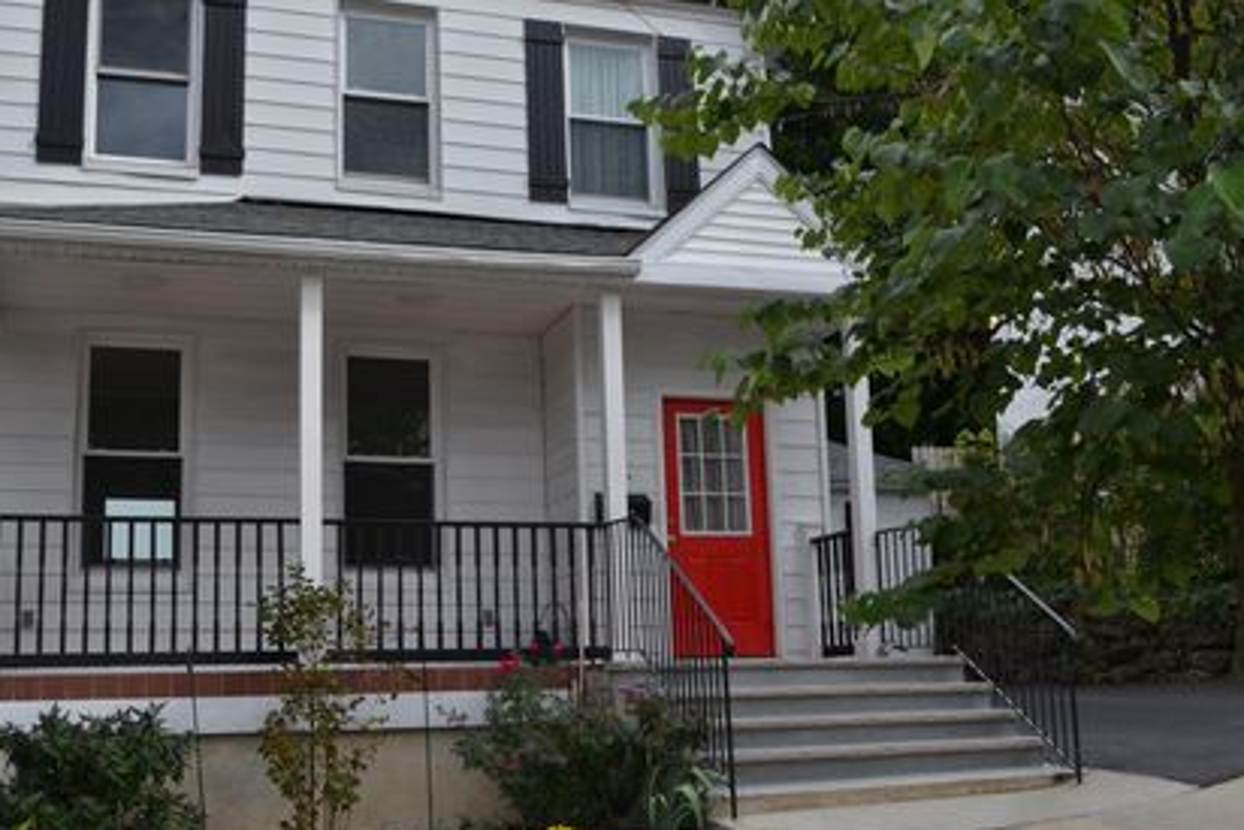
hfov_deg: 48.4
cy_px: 451
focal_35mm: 40
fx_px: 1383
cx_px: 553
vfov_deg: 33.4
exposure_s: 1/160
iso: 100
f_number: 6.3
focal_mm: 22
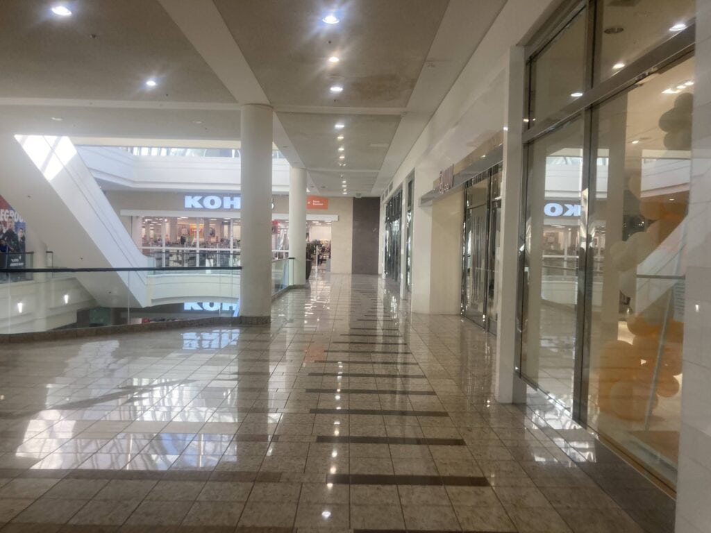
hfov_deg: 63.4
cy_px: 266
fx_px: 575
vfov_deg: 49.7
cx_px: 356
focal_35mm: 28
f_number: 1.8
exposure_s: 1/60
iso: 64
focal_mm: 3.99
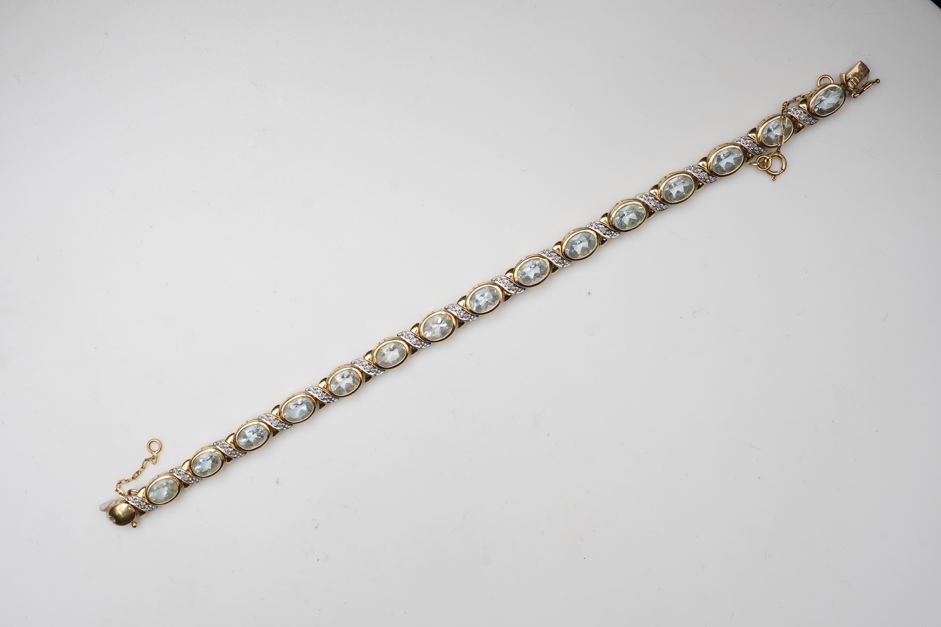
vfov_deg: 29.9
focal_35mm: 45
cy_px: 314
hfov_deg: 43.6
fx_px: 1176
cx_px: 470
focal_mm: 30
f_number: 18
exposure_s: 1/125
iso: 400
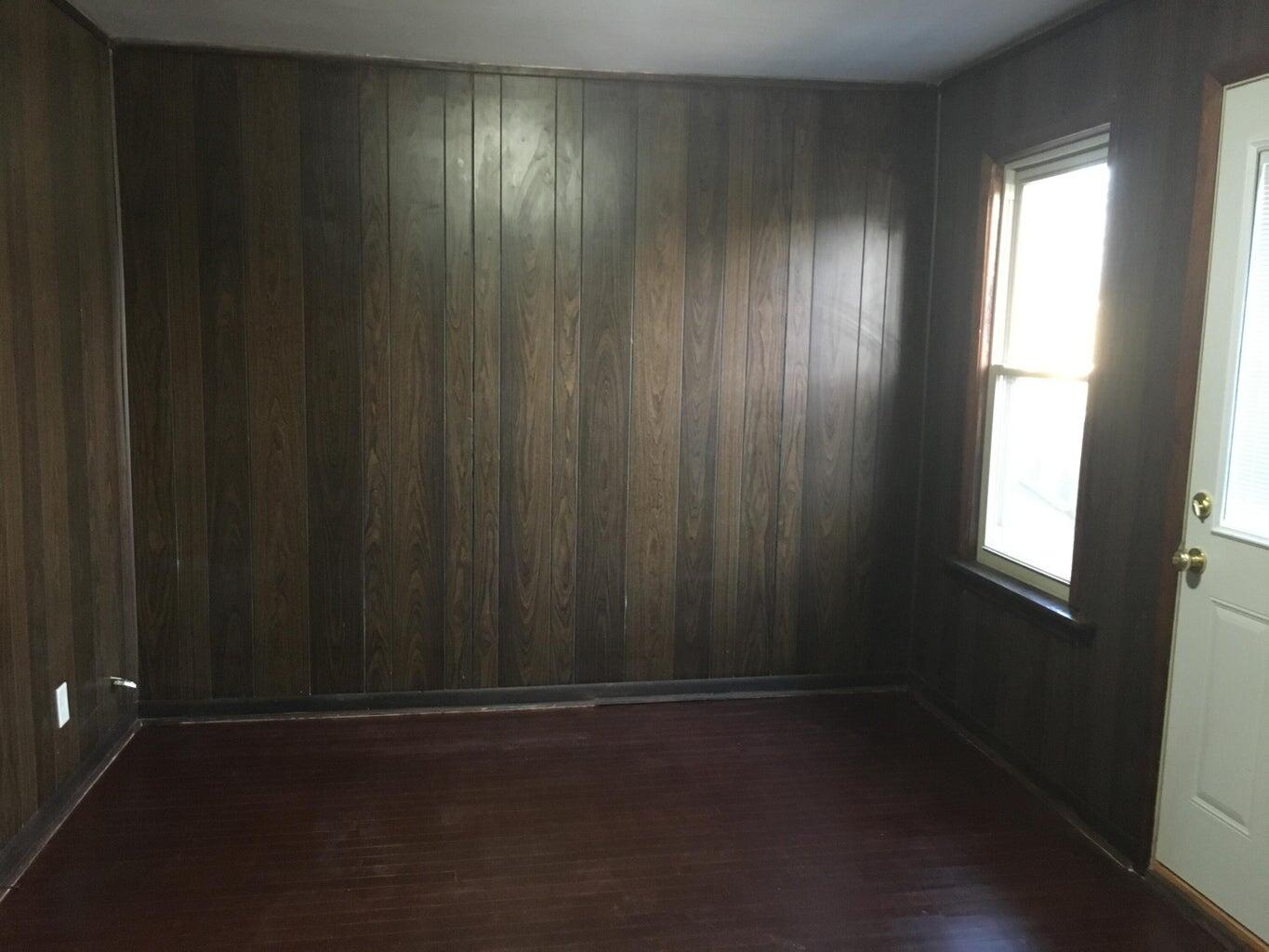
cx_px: 634
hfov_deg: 61.7
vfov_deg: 48.2
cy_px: 476
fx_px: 1063
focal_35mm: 29
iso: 250
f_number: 2.2
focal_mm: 4.15
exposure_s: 1/17
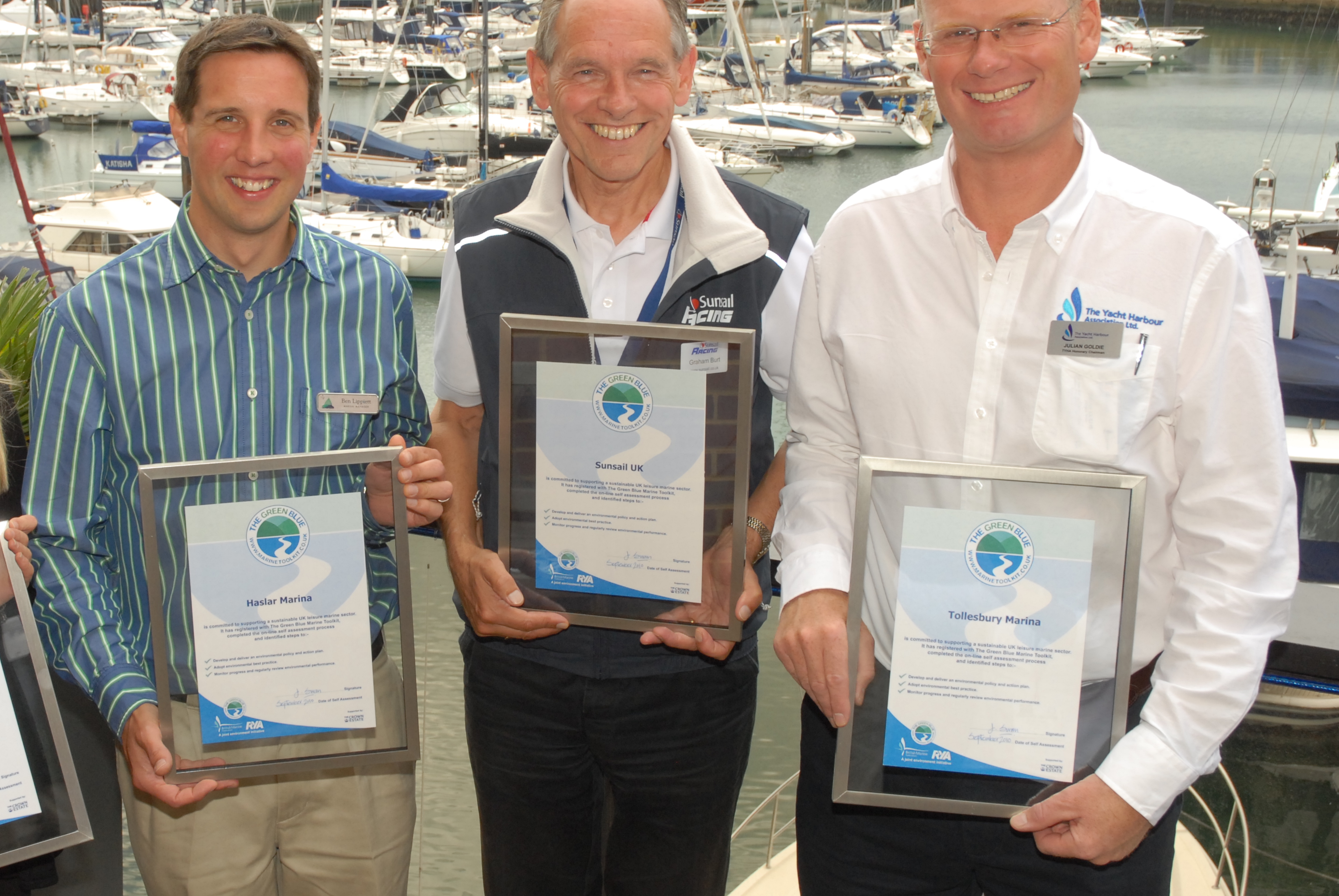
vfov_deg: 24.8
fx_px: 2036
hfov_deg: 36.1
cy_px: 389
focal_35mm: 55
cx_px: 471
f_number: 9
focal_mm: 27
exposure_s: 1/250
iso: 400
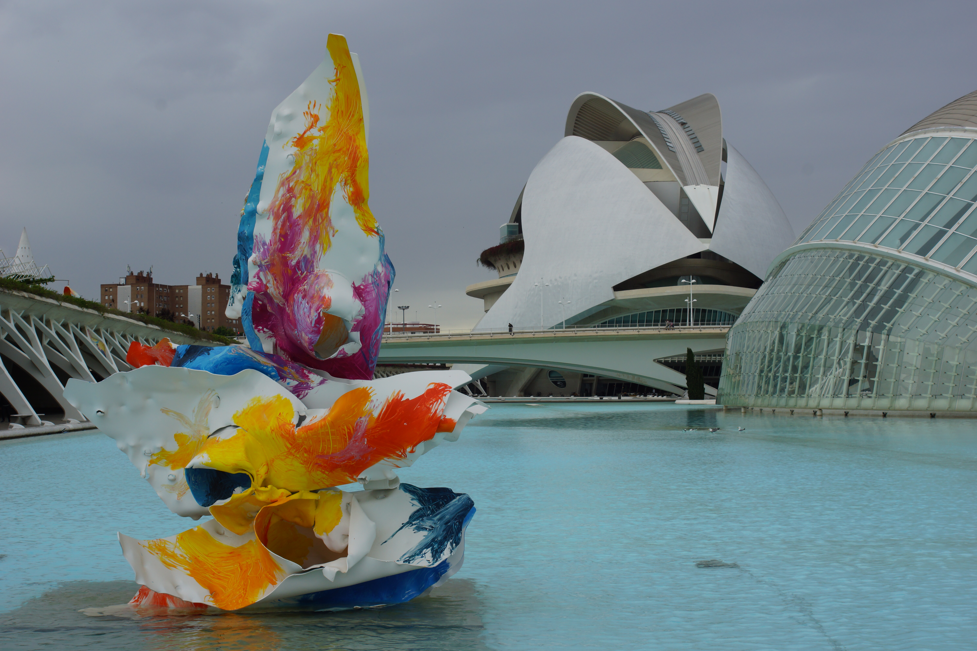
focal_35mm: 52
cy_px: 326
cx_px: 488
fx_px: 1425
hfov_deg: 37.9
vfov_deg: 25.8
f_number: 11
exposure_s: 1/100
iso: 100
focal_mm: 35
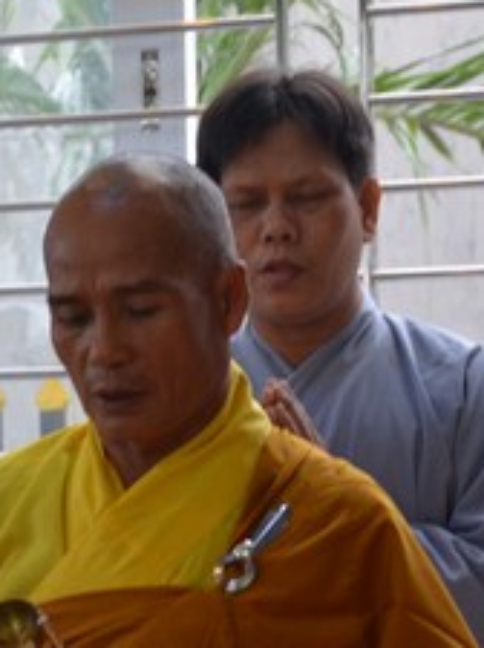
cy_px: 301
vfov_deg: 11.3
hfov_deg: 8.4
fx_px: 3272
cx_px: -37
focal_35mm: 175
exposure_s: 1/50
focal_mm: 42
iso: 640
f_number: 4.8
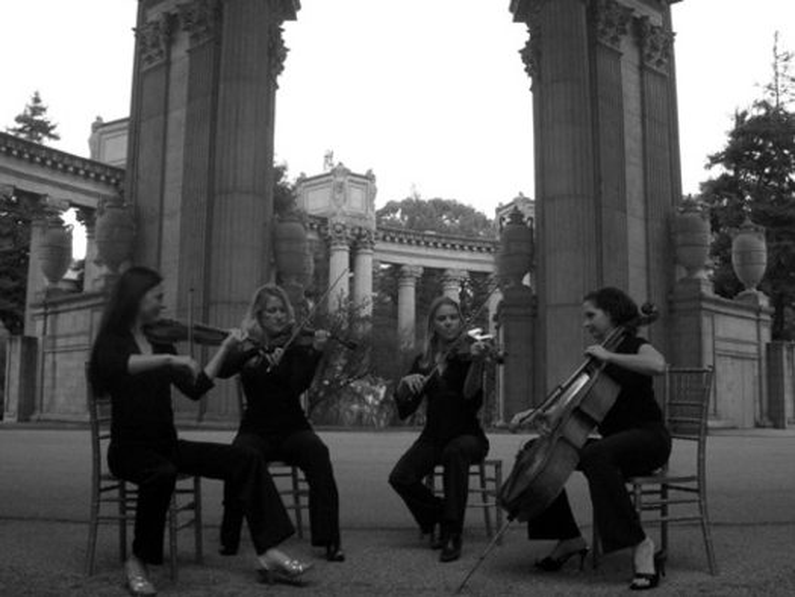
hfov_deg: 52.6
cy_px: 298
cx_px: 398
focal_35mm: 35
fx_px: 804
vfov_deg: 40.7
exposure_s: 1/125
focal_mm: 5.8
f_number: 4.3
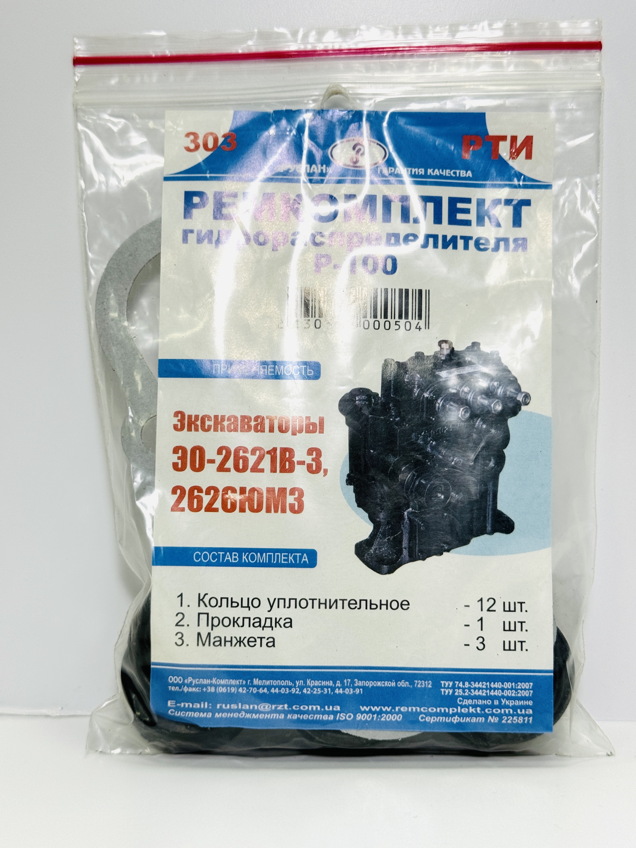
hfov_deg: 29.1
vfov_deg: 38.2
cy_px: 427
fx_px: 1225
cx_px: 314
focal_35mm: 50
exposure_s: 1/121
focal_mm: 6.76
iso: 50
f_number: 1.78
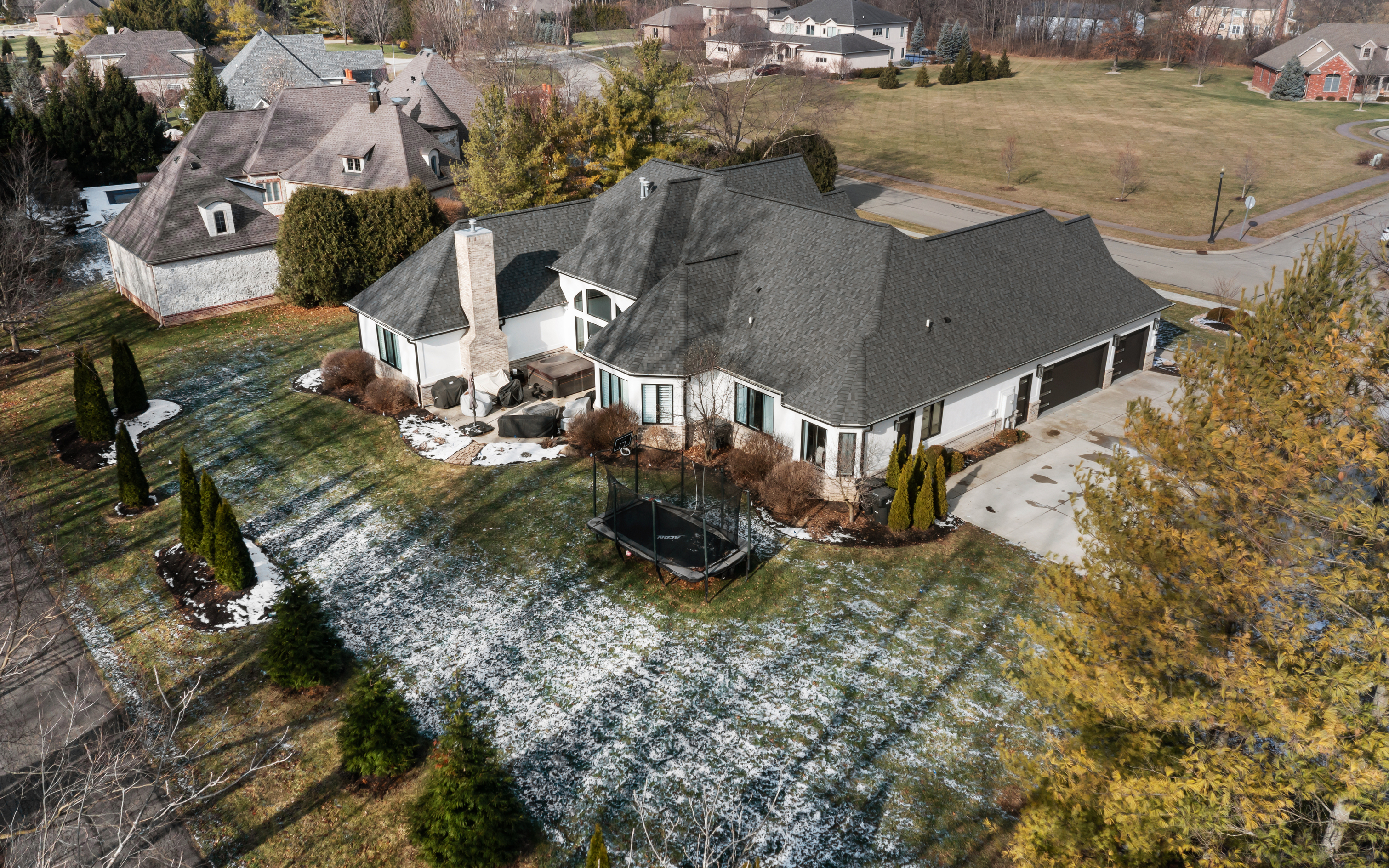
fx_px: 1098
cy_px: 440
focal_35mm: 29
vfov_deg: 43.2
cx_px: 688
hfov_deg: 64.6
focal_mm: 10.26
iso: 100
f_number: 4.5
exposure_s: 1/160
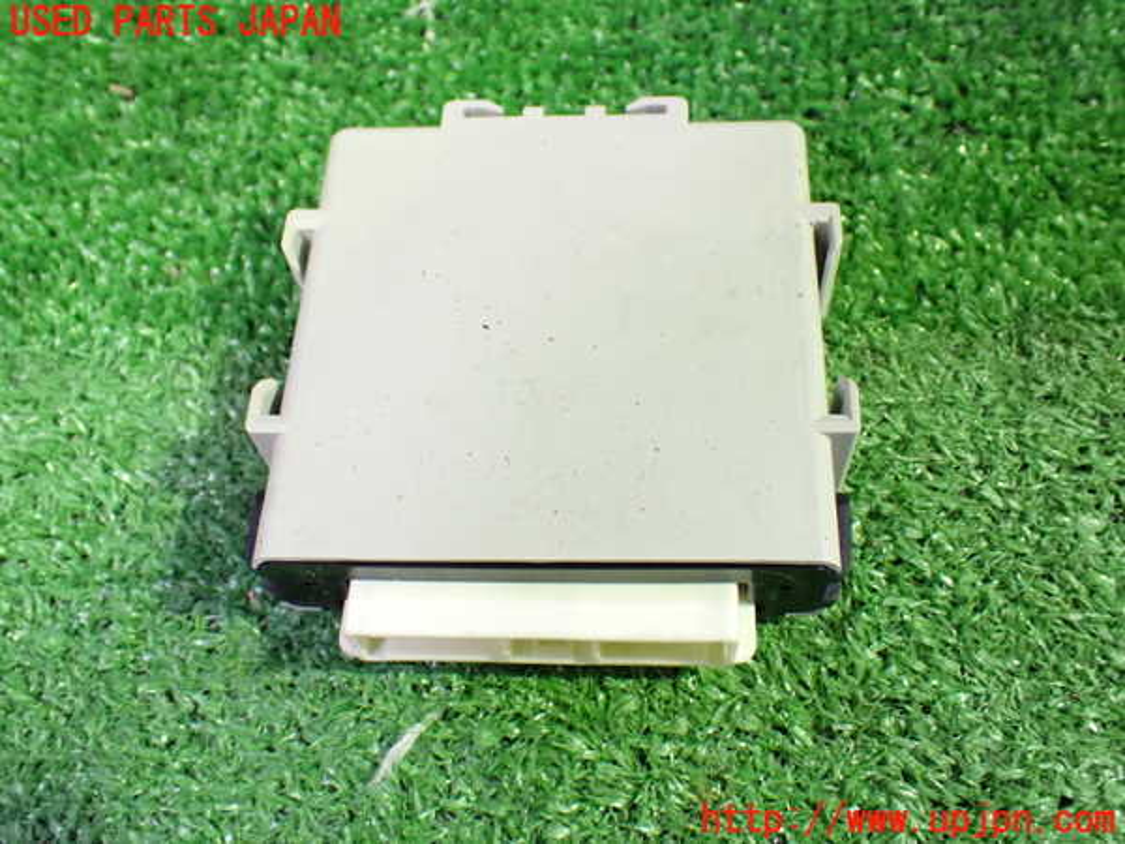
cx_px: 562
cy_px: 422
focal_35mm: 36
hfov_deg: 51.4
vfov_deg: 39.7
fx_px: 1170
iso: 800
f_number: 2.5
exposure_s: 1/40
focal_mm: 6.37
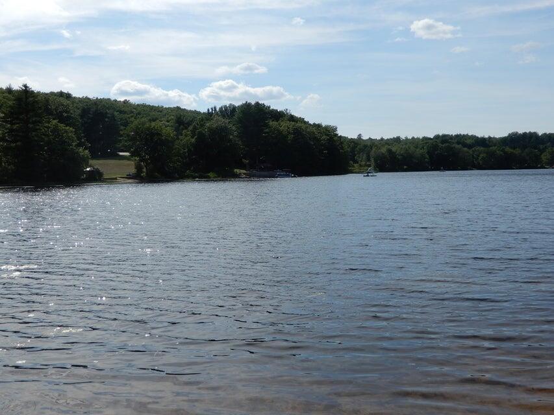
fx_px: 608
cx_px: 277
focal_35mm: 38
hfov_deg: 49.0
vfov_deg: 37.7
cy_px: 208
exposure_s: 1/1250
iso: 80
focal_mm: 6.8
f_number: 4
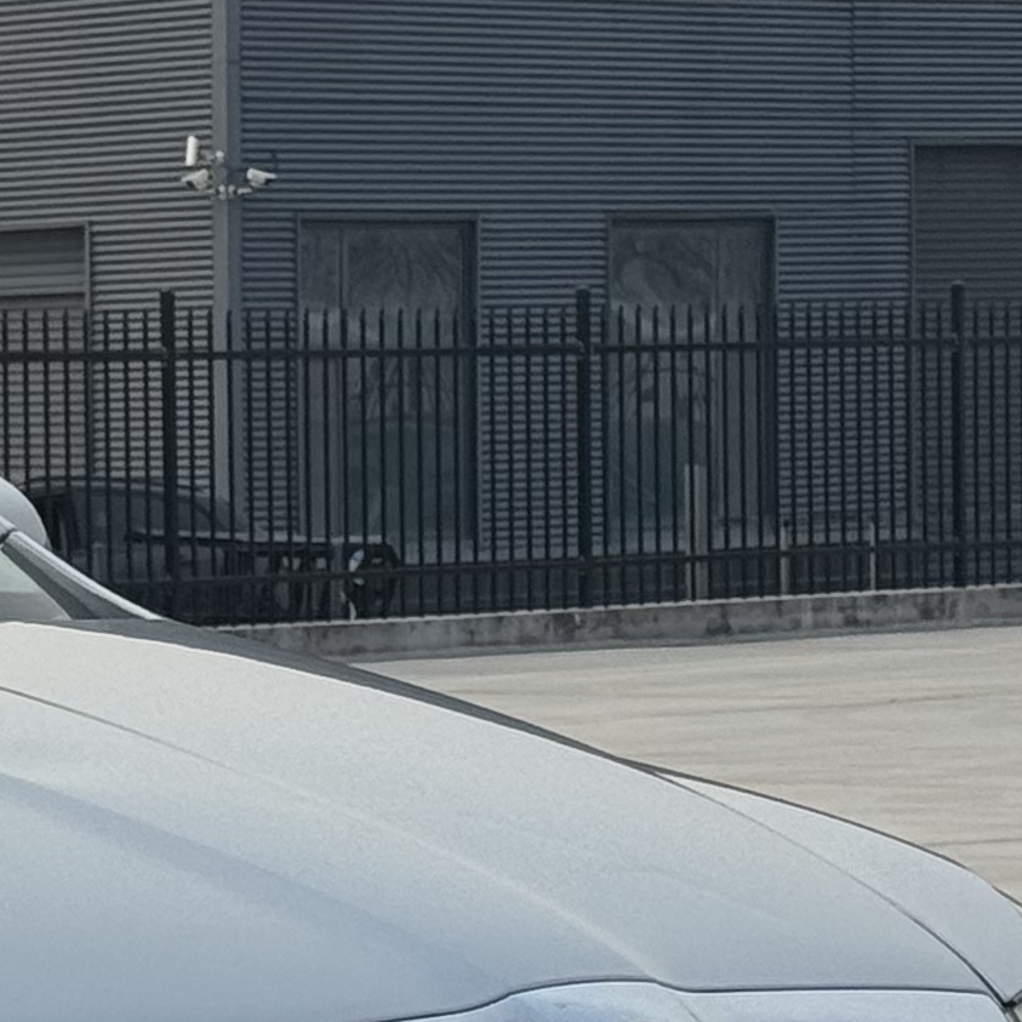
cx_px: -930
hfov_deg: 8.3
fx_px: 6781
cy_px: 870
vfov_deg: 8.6
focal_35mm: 203
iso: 64
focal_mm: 6.76
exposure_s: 1/2959
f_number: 1.78
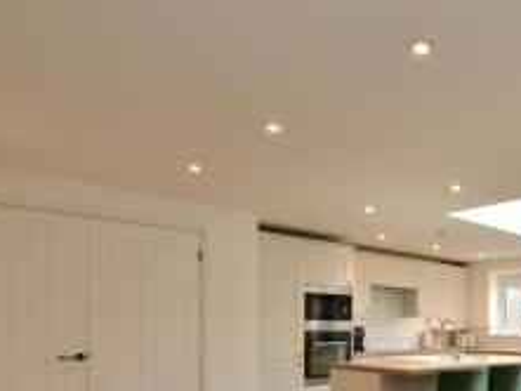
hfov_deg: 51.2
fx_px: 467
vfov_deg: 42.6
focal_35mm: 31
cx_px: 474
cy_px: 333
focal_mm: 10
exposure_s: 1/13
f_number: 8
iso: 160
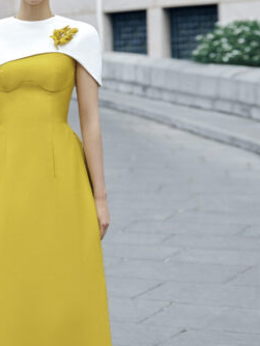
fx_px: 1480
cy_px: 149
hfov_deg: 10.0
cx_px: 5
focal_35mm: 148
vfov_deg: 13.3
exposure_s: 1/800
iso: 160
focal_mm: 67
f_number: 3.2
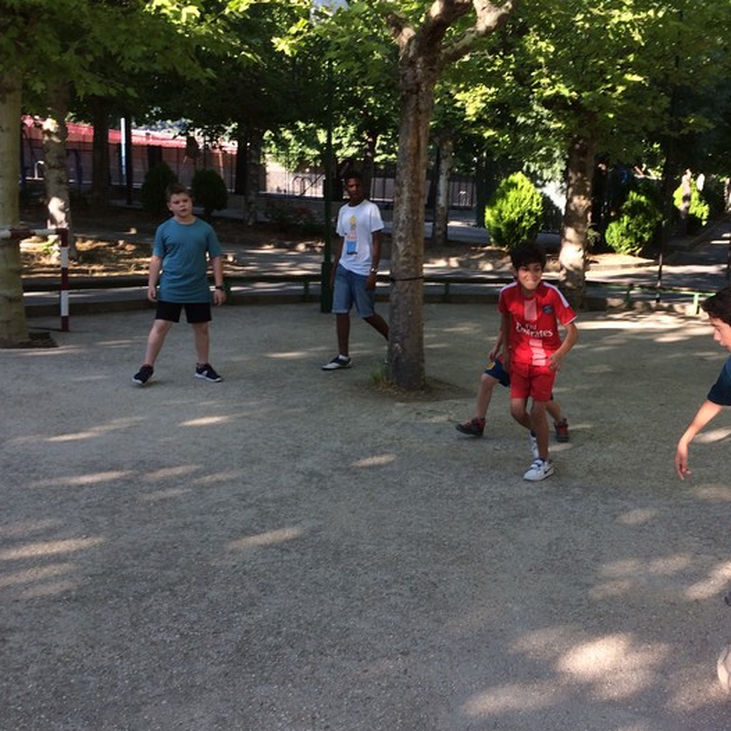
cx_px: 471
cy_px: 389
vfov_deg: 42.8
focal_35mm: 39
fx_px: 932
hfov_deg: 42.4
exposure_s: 1/313
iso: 32
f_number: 2.2
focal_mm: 4.15
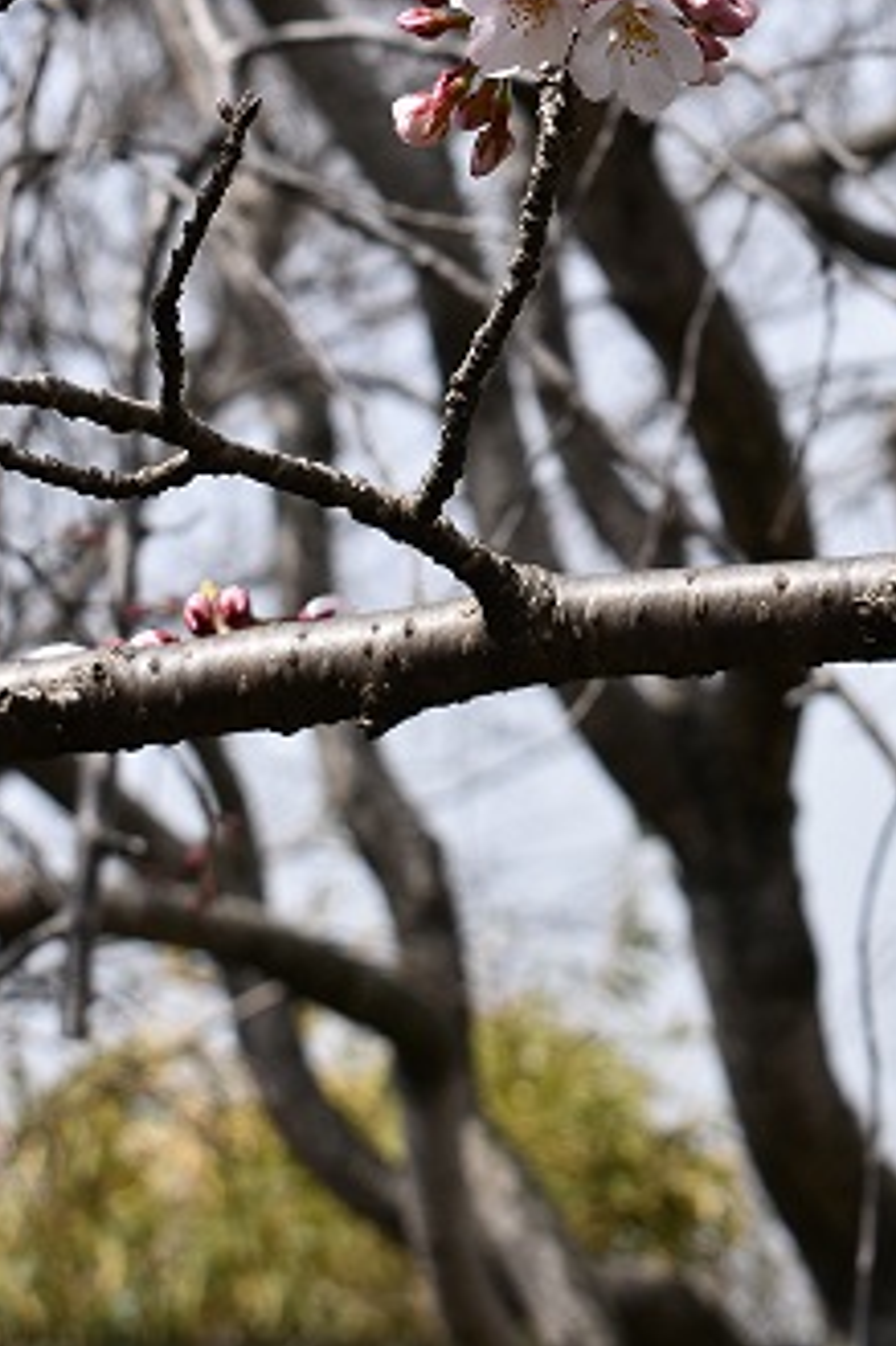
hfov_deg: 11.9
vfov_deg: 17.5
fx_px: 4298
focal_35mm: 115
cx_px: 577
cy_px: 123
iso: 200
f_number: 8
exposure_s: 1/640
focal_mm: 42
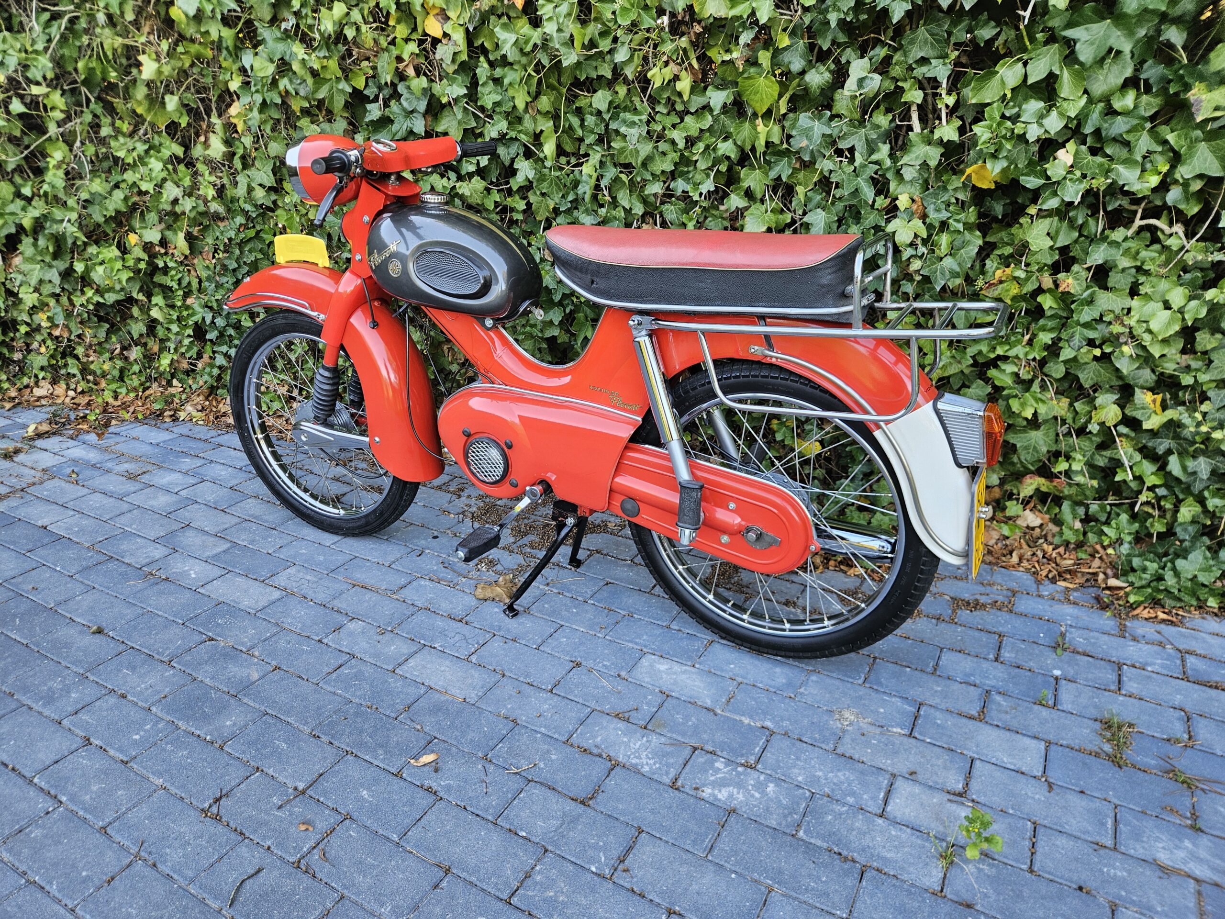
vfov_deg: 58.9
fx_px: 814
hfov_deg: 73.9
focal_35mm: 23
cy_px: 460
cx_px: 612
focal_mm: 5.4
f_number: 1.8
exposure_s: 1/100
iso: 64
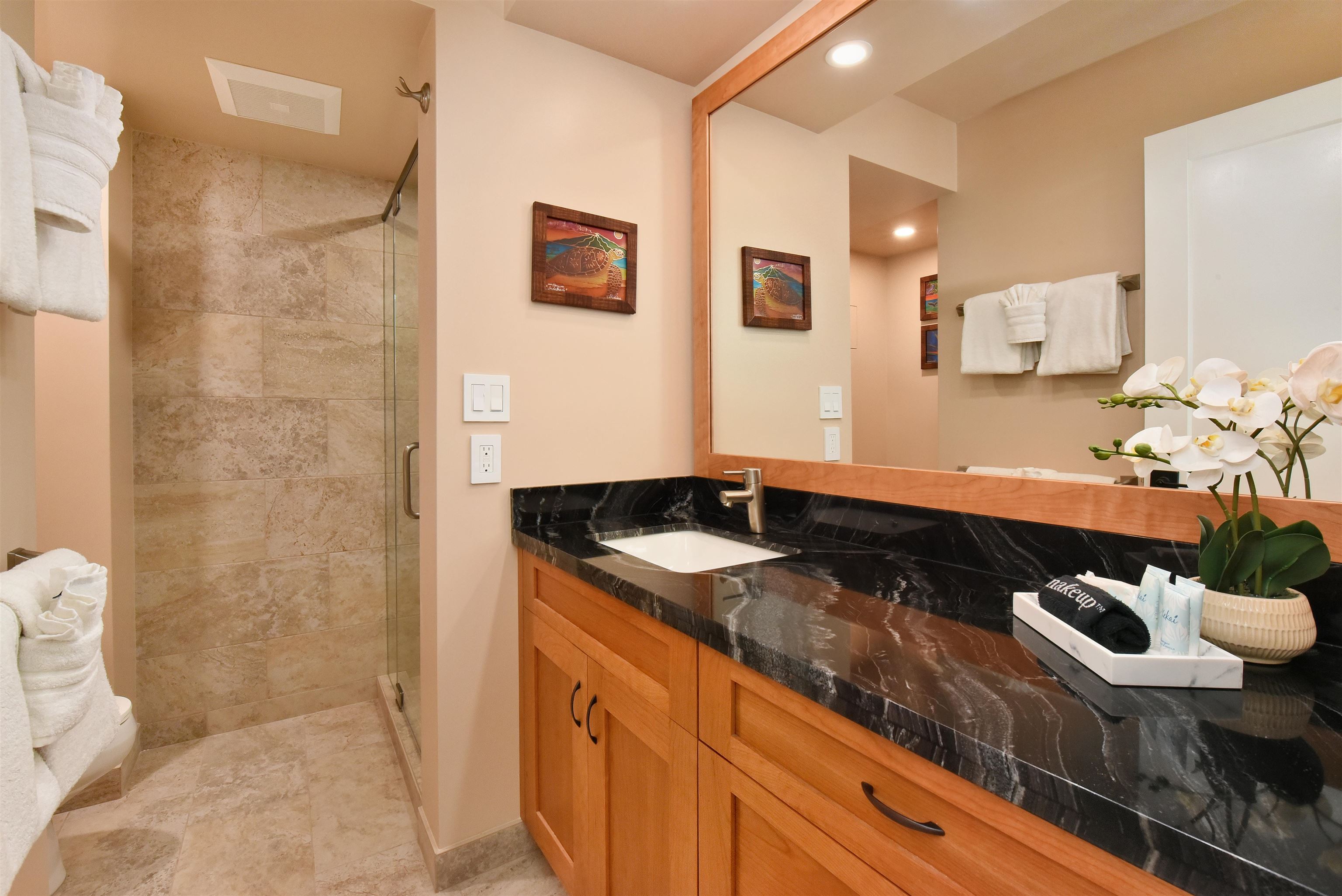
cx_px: 671
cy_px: 448
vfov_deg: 73.8
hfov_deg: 96.7
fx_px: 597
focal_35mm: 16
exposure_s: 1/60
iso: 6400
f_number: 16
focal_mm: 16
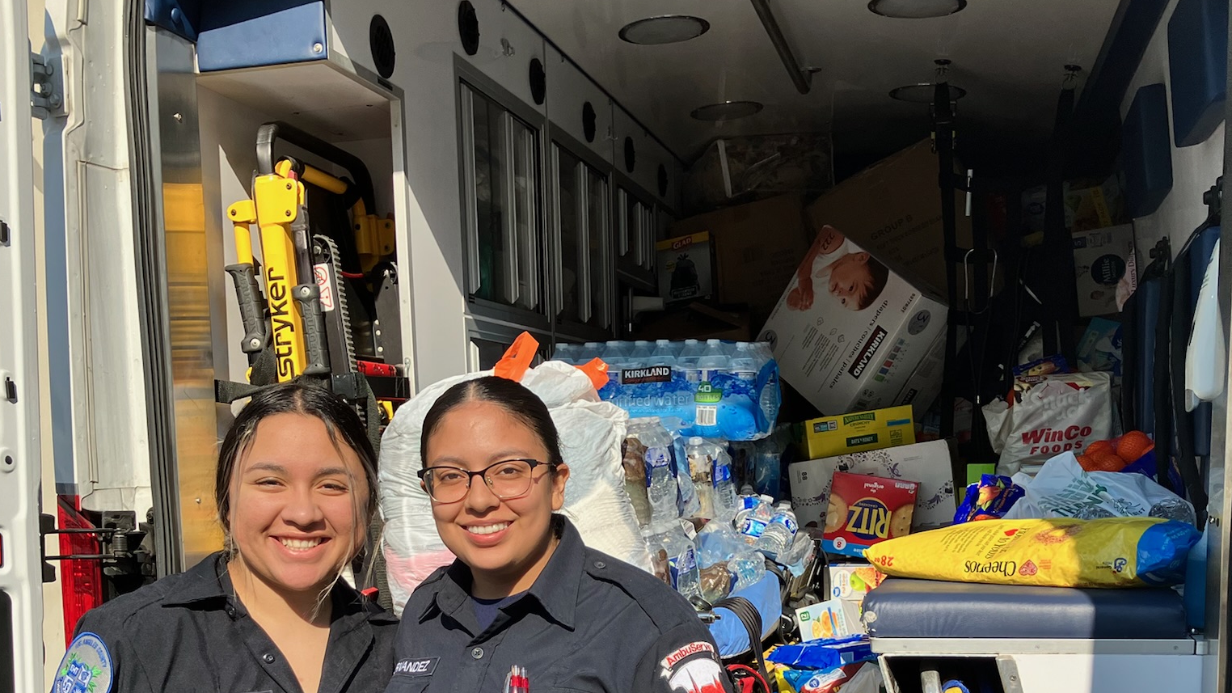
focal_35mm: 41
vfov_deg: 27.5
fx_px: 1339
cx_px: 612
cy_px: 674
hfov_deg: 49.4
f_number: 1.8
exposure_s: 1/1736
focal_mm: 3.99
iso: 32
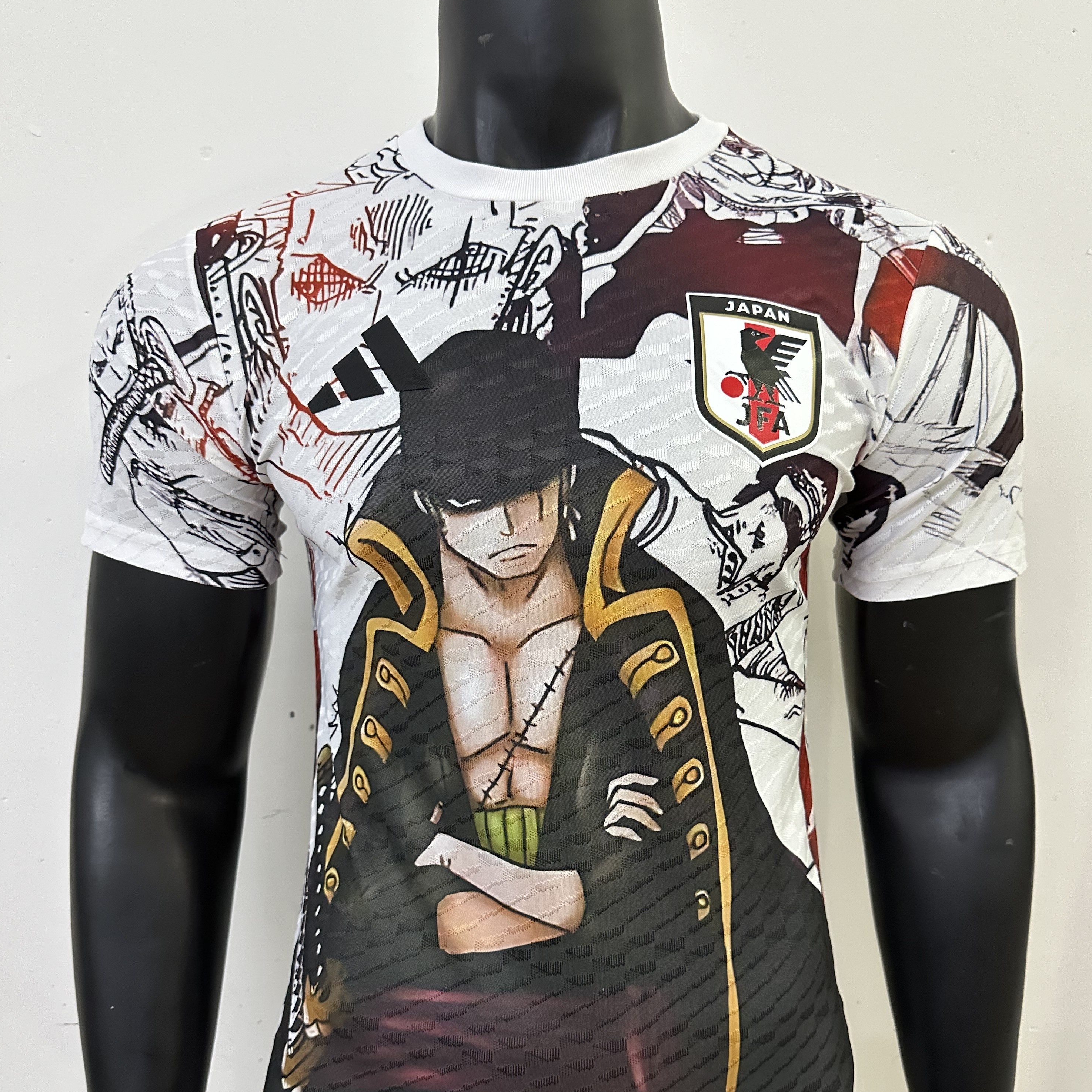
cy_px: 617
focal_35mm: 29
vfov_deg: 55.5
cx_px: 557
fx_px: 1035
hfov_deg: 55.6
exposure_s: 1/50
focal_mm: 6.86
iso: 500
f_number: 1.78
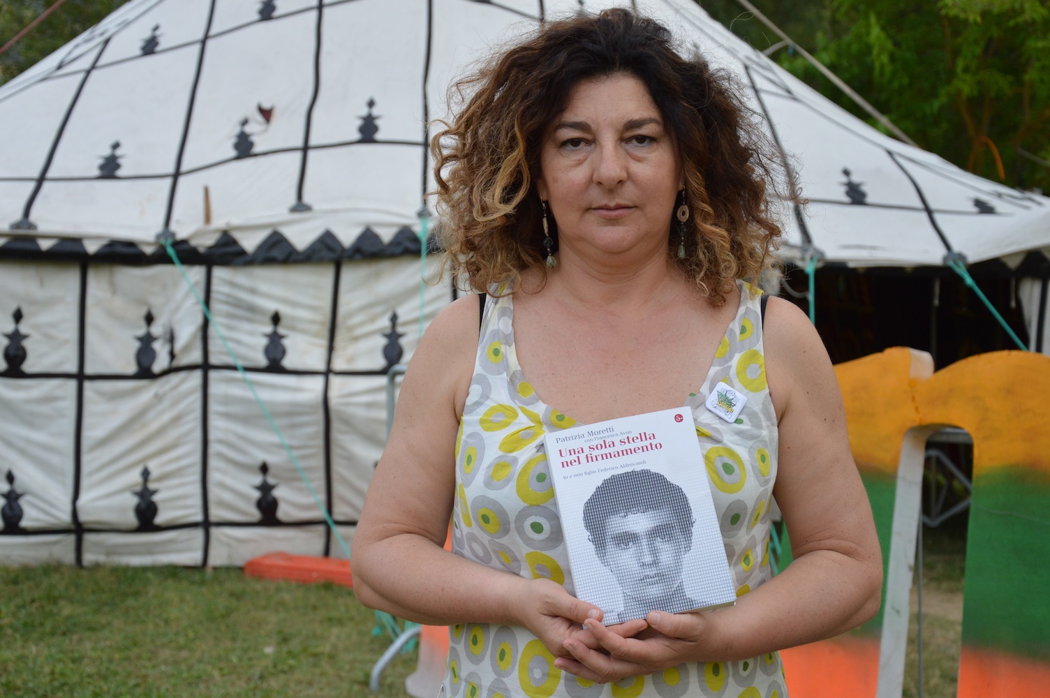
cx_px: 525
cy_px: 349
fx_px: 1967
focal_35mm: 68
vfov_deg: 20.1
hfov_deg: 29.9
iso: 400
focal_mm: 45
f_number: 4.8
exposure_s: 1/400
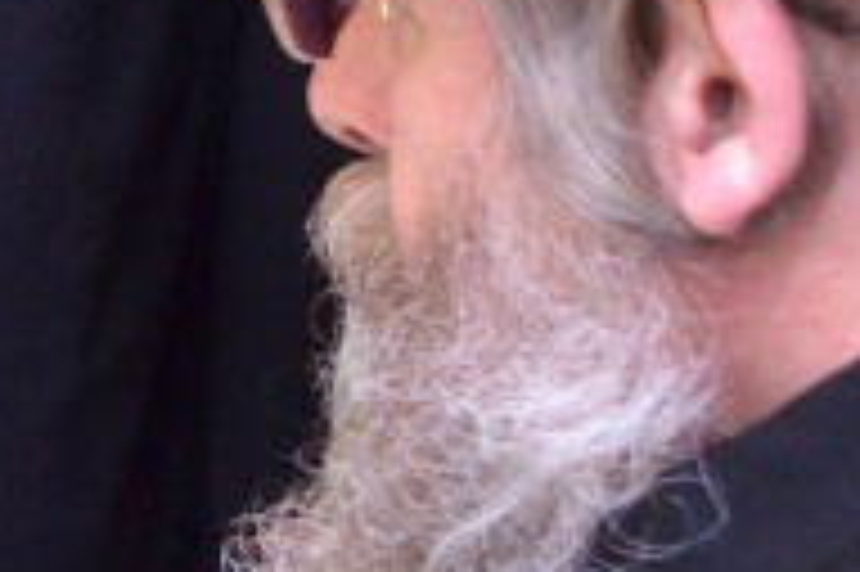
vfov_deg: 5.6
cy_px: -450
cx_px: -1391
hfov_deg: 7.8
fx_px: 5752
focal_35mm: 241
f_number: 4.2
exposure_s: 1/160
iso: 1000
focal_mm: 30
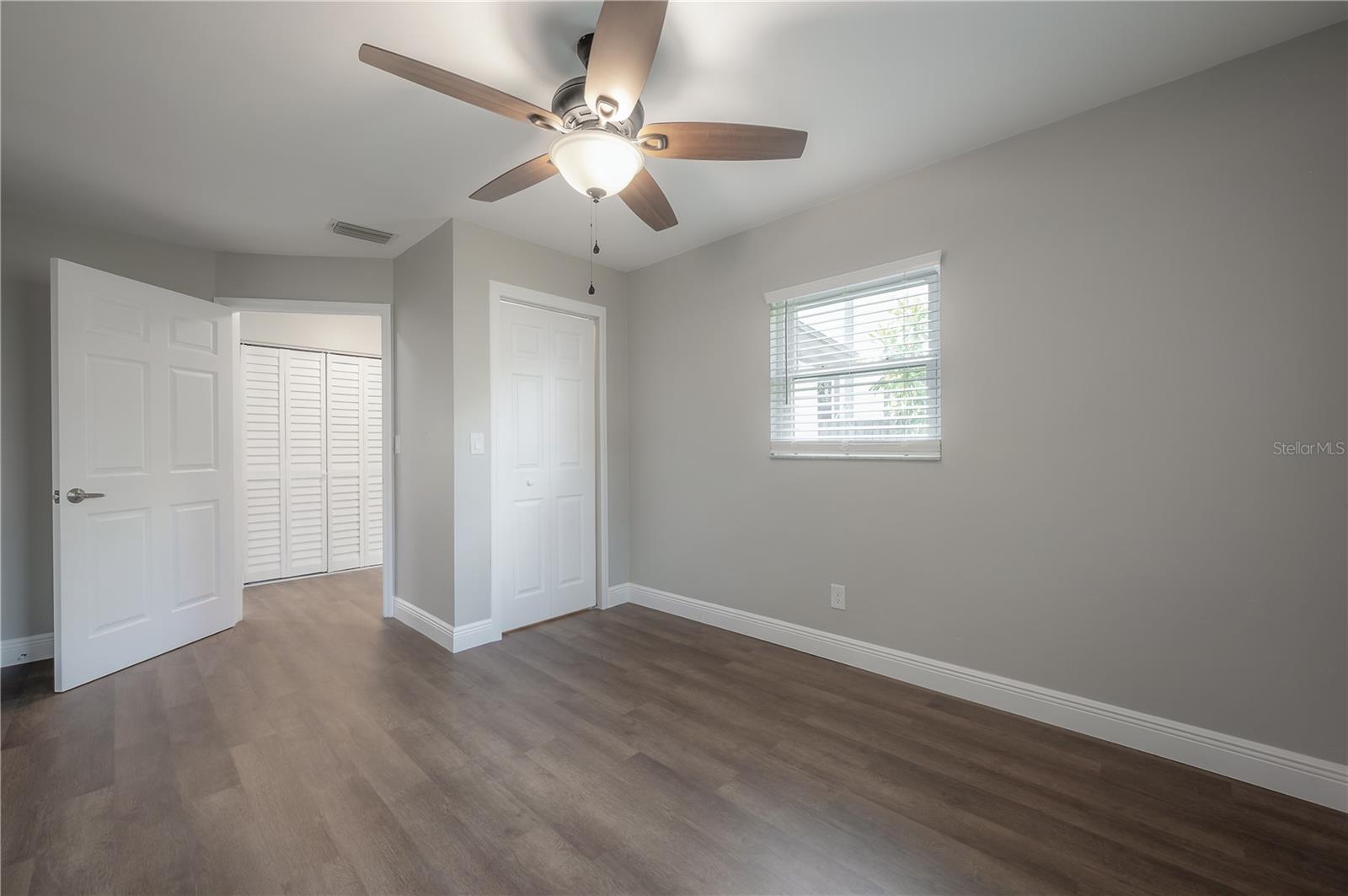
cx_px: 674
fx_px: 524
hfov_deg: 104.3
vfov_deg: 81.1
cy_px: 448
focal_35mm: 14
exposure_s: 1/13
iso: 320
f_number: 10
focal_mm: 14
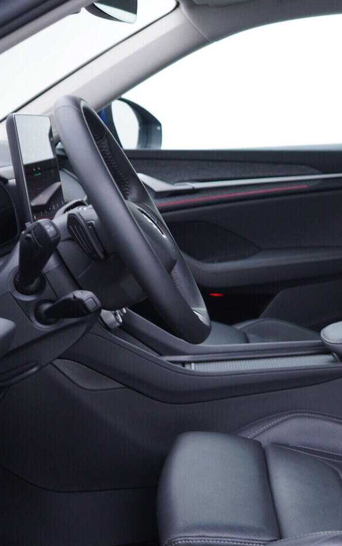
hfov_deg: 21.8
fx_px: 834
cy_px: 271
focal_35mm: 56
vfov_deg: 36.3
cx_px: 388
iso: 160
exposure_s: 1/40
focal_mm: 24
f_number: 2.8
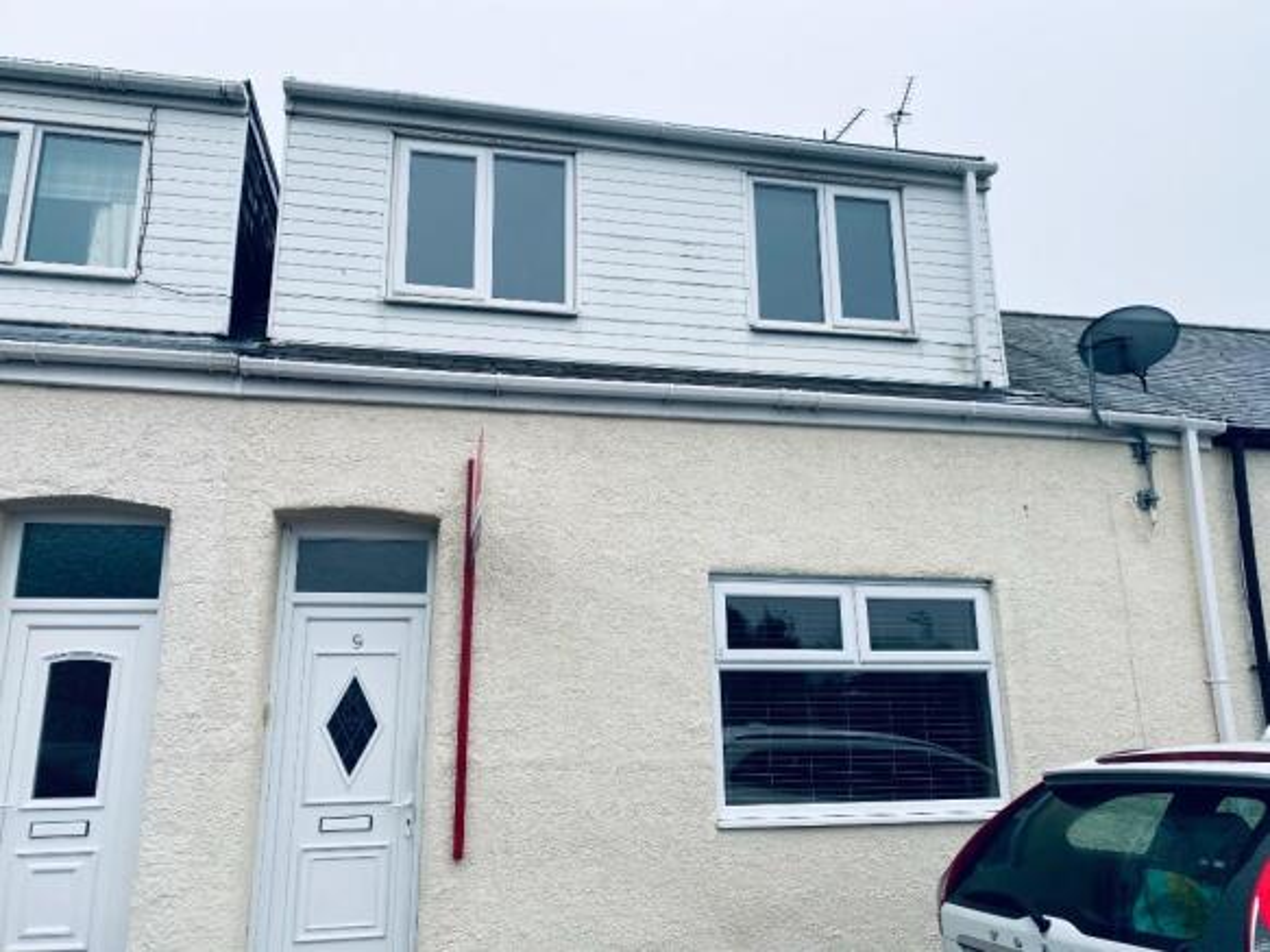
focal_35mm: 26
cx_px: 635
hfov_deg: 67.3
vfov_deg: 53.0
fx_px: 954
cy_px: 476
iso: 32
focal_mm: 4.25
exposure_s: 1/318
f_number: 1.8
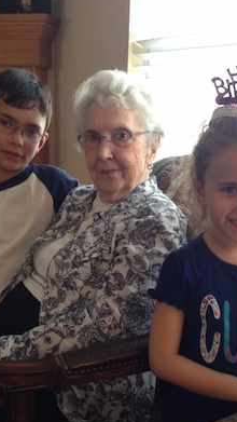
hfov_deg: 24.4
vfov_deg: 41.6
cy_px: 276
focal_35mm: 49
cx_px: 120
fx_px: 547
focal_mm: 4.12
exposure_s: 1/20
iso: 160
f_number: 2.4
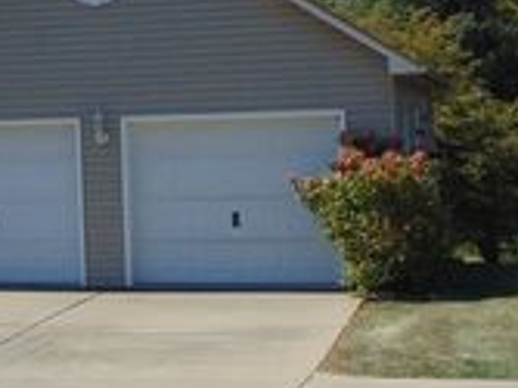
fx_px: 1570
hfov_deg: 17.9
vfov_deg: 14.0
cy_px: 67
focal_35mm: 105
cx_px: -84
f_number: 8.3
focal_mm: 6.3
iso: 80
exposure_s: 1/250
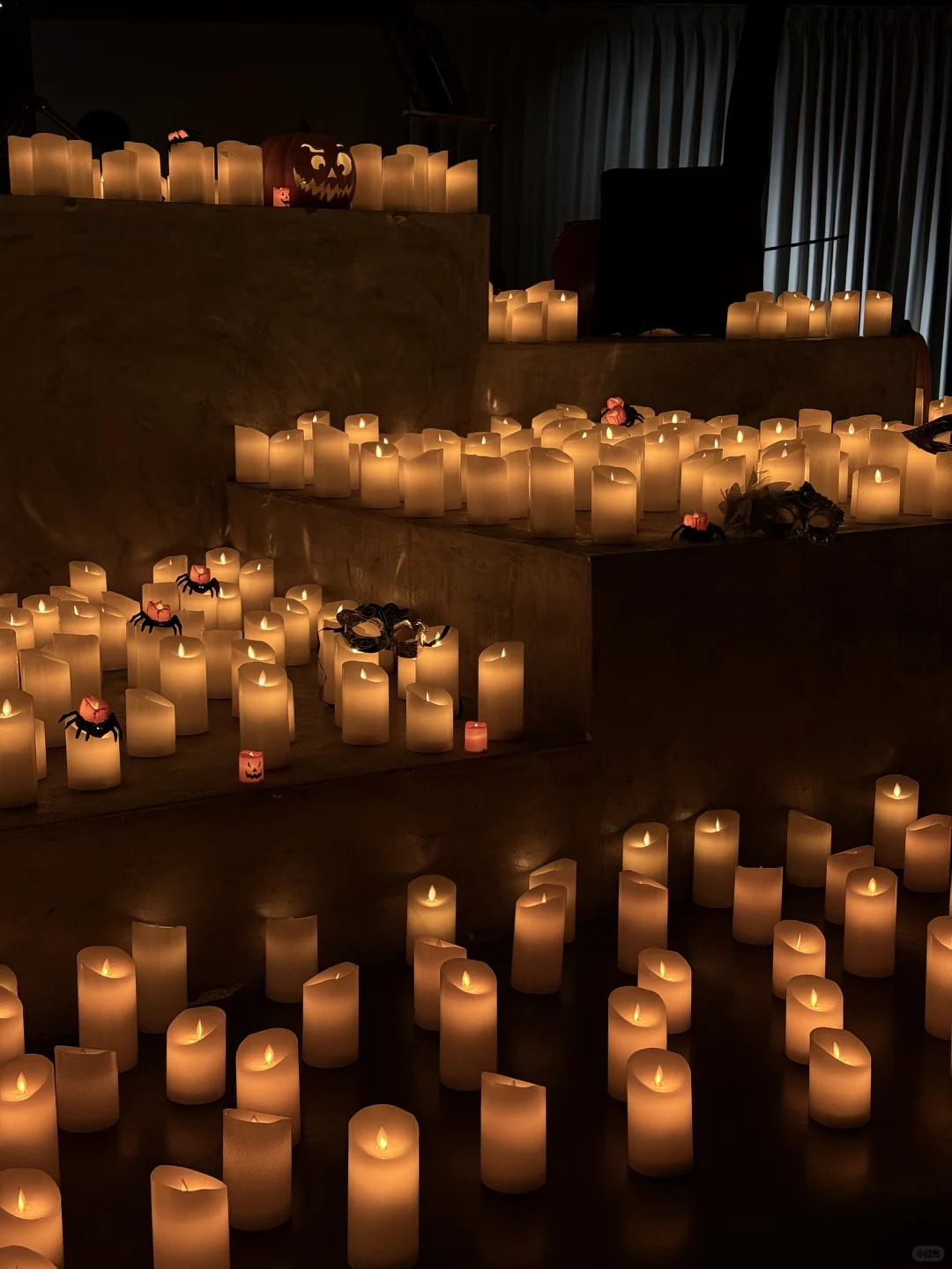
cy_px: 634
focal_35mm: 48
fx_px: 1760
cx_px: 476
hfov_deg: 30.3
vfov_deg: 39.7
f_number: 1.78
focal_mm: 6.76
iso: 125
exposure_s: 1/60
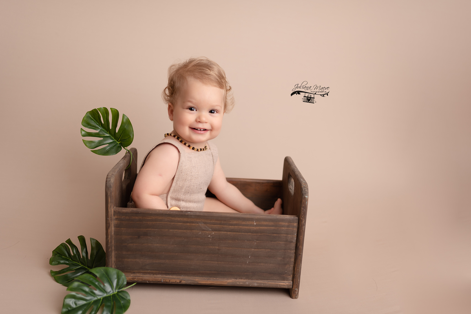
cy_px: 157
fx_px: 458
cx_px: 236
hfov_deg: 54.4
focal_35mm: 35
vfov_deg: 37.9
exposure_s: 1/200
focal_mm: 35
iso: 100
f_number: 1.8
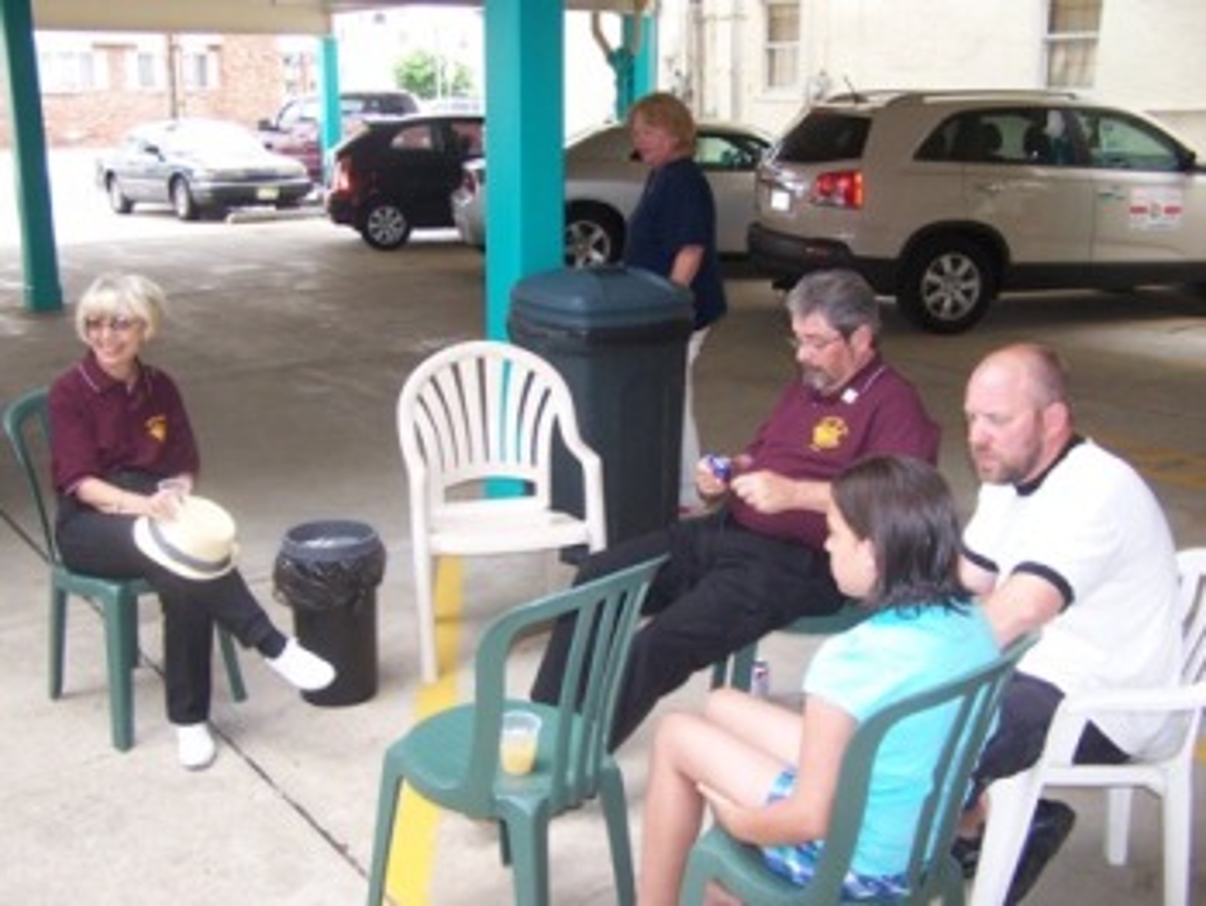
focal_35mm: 38
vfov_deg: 37.8
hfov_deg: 48.9
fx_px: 1325
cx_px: 603
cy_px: 453
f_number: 2.8
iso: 140
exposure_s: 1/80
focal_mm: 6.3
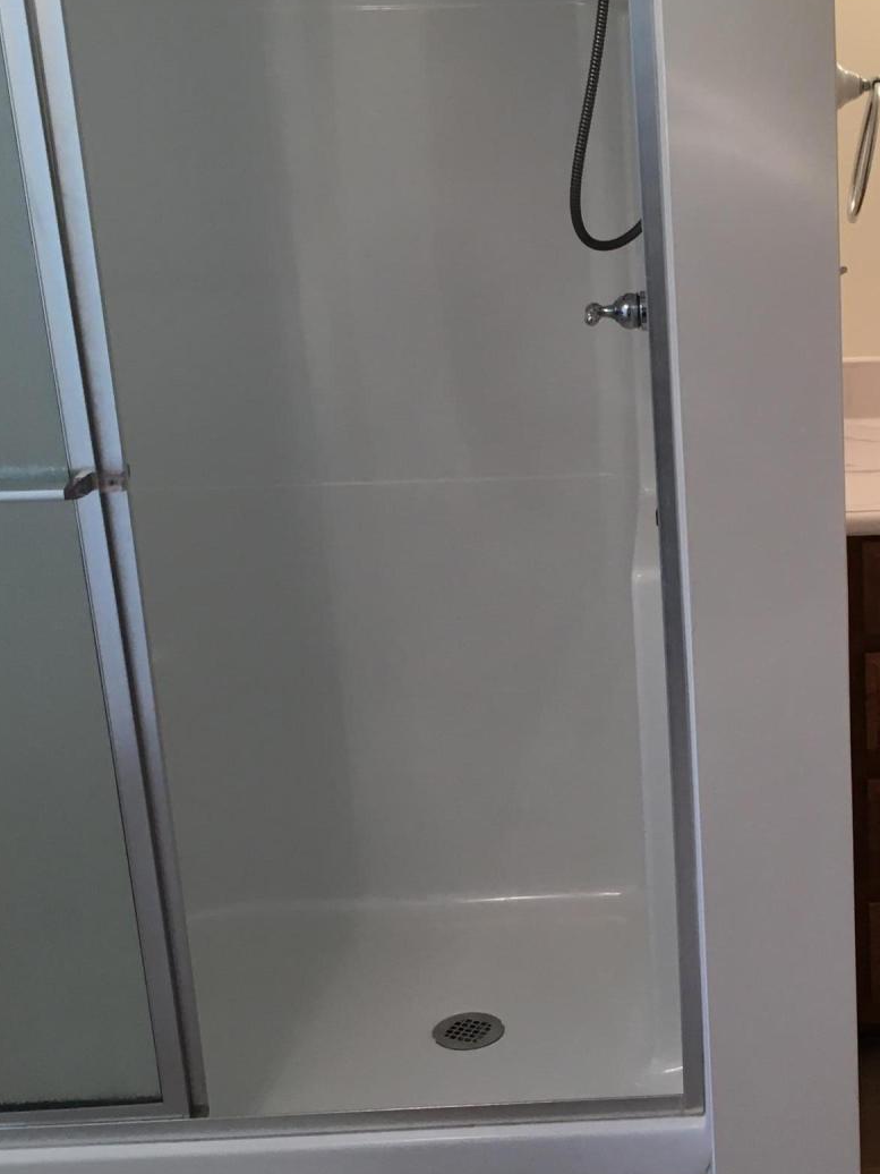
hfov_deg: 25.2
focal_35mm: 56
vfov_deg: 34.3
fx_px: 1898
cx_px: 823
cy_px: 577
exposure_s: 1/30
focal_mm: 4.15
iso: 50
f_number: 2.2
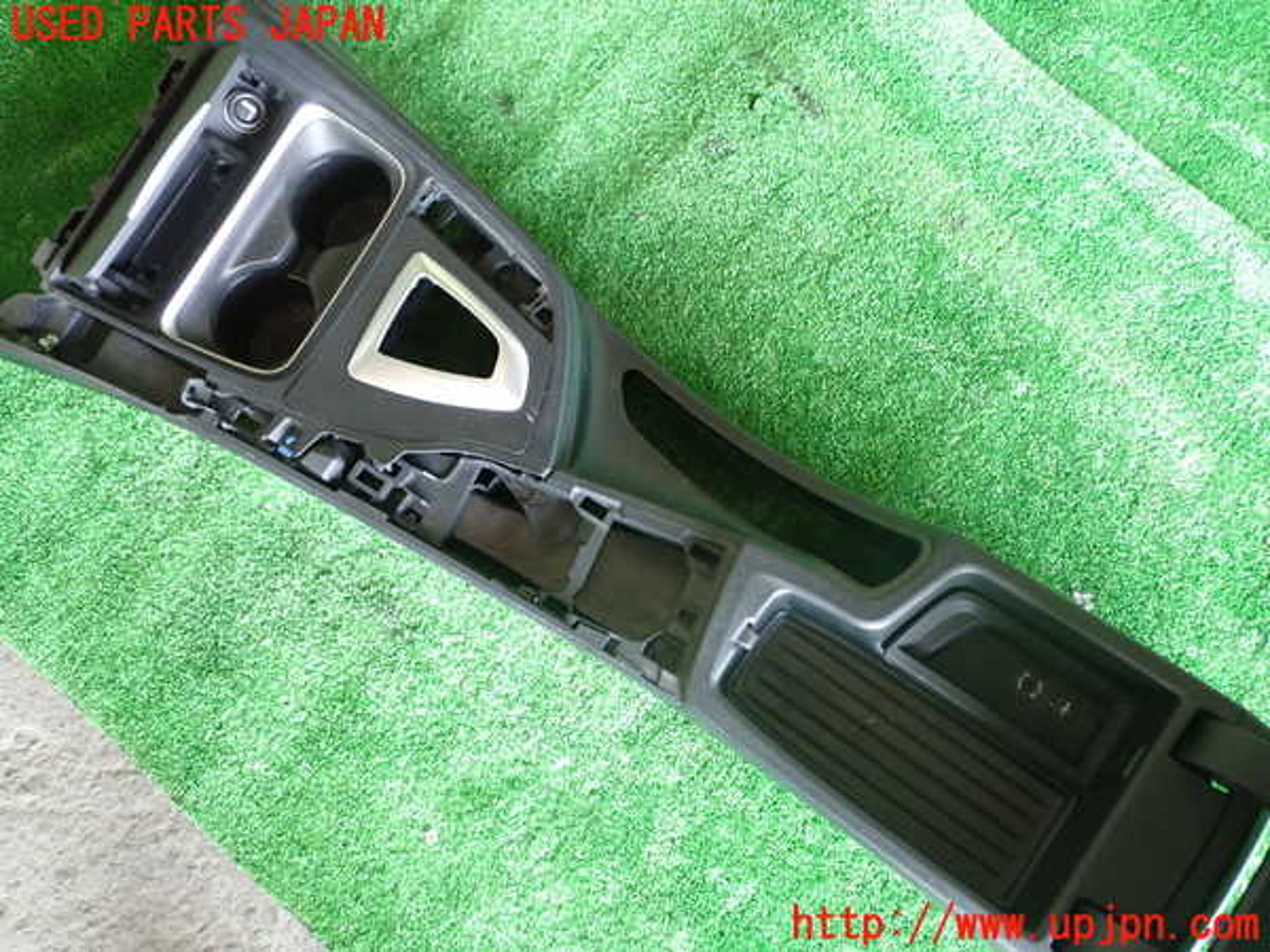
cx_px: 635
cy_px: 476
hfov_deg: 56.8
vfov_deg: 44.2
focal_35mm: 32
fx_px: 1174
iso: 400
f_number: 2.4
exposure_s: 1/30
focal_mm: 5.79
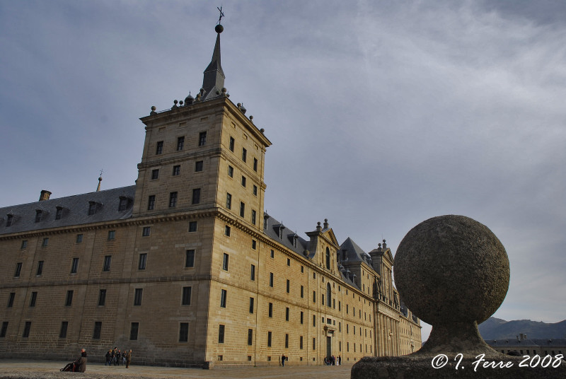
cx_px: 283
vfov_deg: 48.1
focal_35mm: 27
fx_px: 425
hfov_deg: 67.3
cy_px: 190
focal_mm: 18
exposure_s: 1/125
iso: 100
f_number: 8
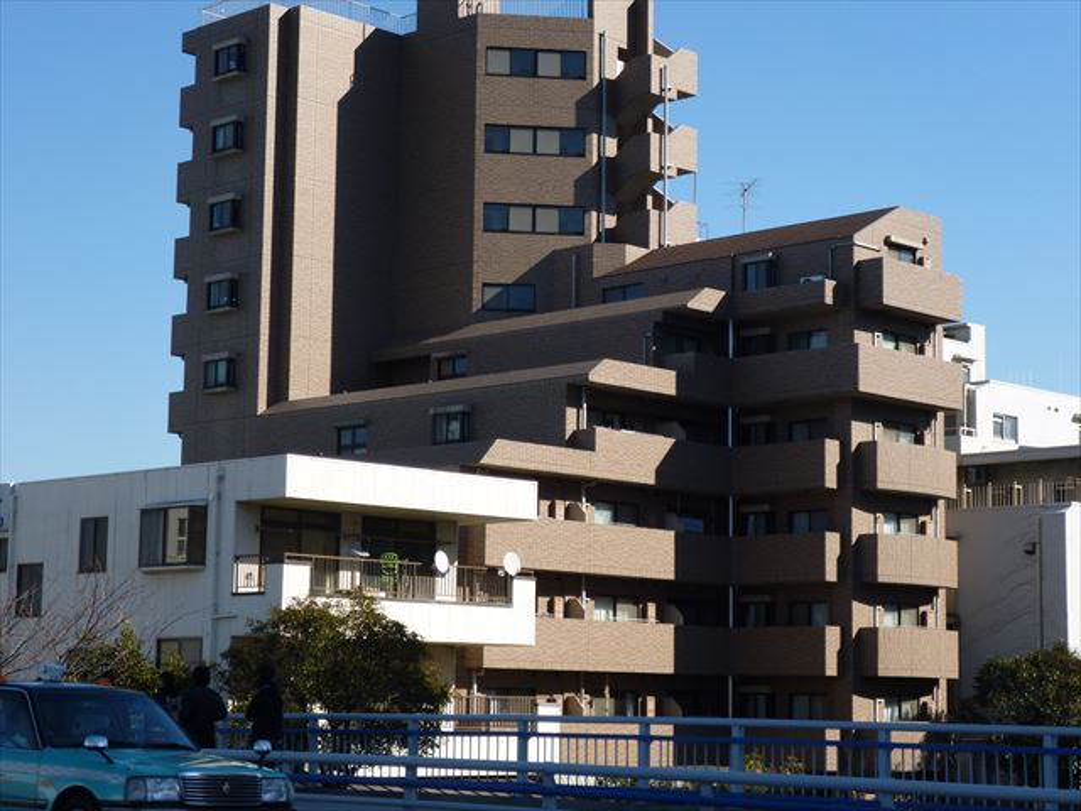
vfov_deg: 21.0
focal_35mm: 70
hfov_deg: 27.8
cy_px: 406
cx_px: 540
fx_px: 2186
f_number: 5
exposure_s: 1/320
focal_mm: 12.5
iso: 100
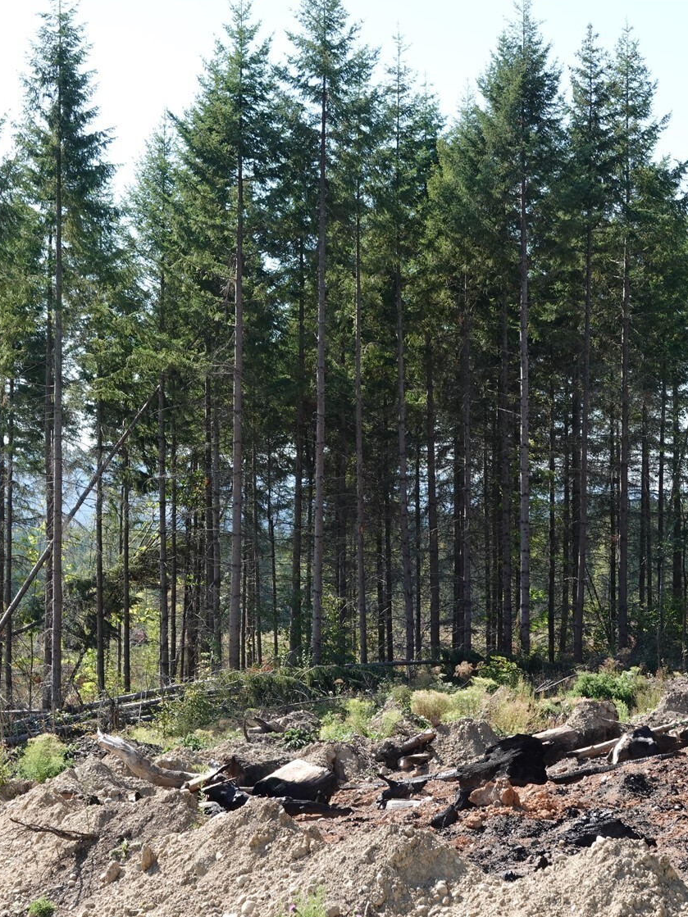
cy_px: 455
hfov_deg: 21.0
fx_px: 1855
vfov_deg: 27.8
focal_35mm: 70
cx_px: 359
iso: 100
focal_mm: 17.55
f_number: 4
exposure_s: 1/250
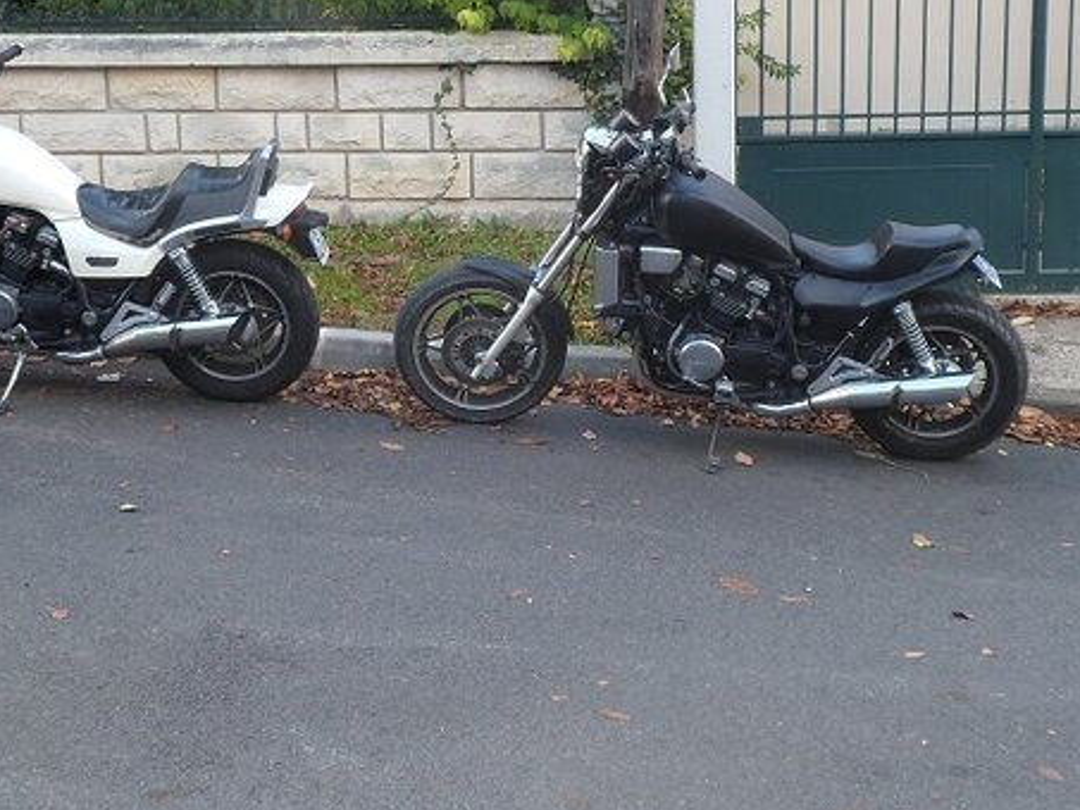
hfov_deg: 32.1
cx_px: 474
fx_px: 1872
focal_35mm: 60
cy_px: 198
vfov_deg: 24.2
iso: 80
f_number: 3.7
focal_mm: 5.7
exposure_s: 1/45
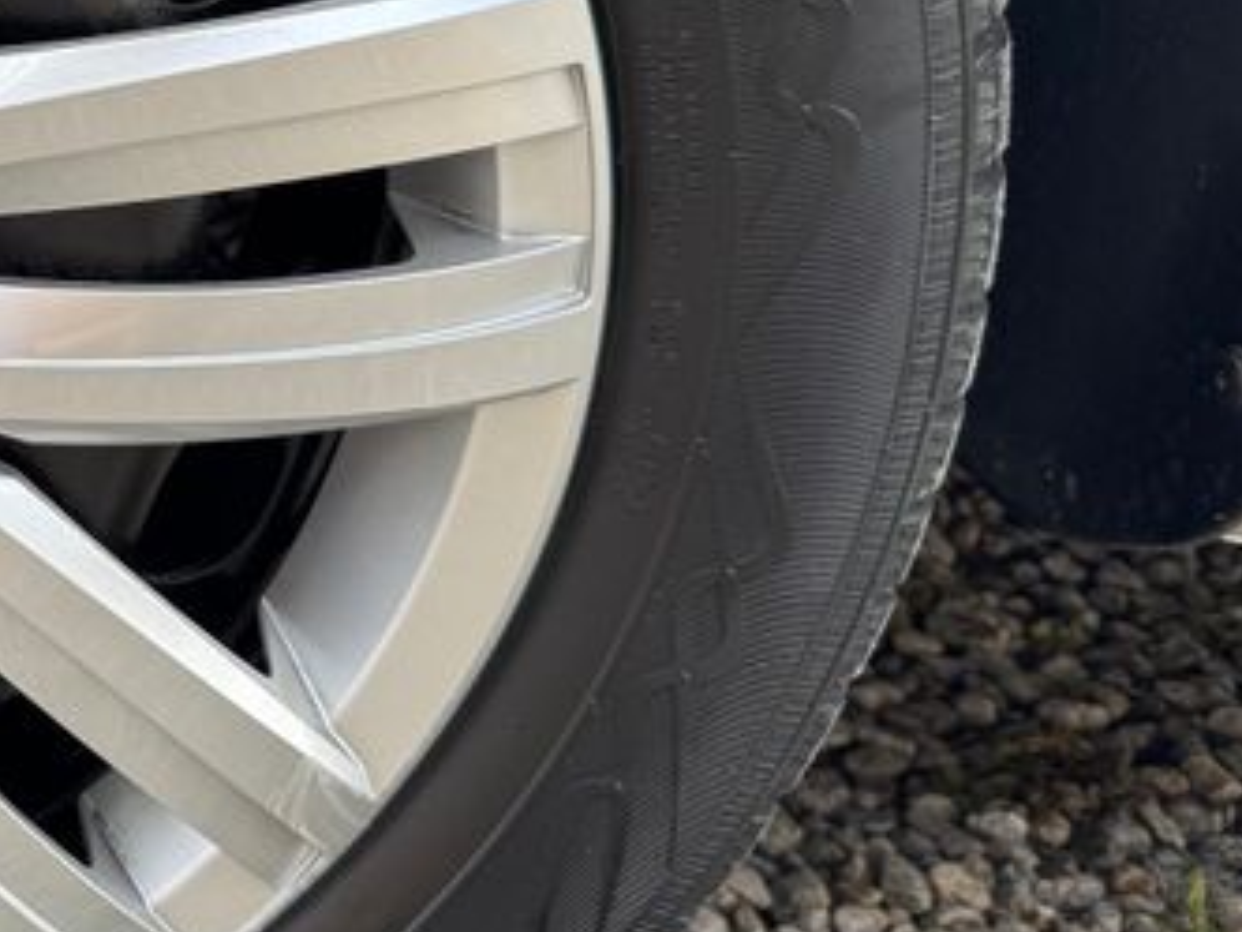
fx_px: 2655
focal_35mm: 74
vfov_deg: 19.4
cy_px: 15
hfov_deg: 22.7
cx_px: -486
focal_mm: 6.76
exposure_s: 1/244
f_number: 1.78
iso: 64
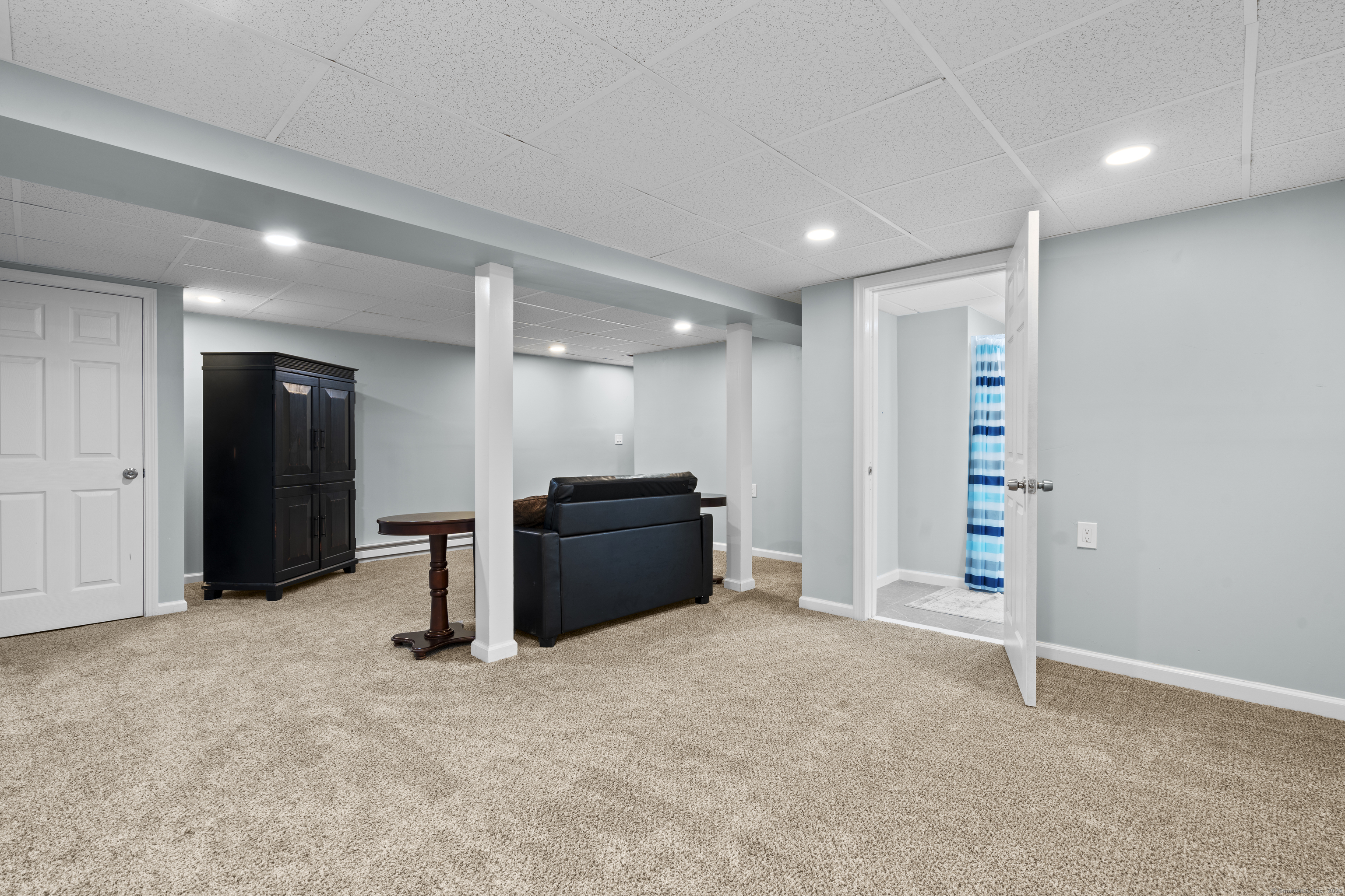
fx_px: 598
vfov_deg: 73.7
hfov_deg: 96.7
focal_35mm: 16
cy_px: 448
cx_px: 672
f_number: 9
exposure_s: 2.5
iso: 200
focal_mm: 16
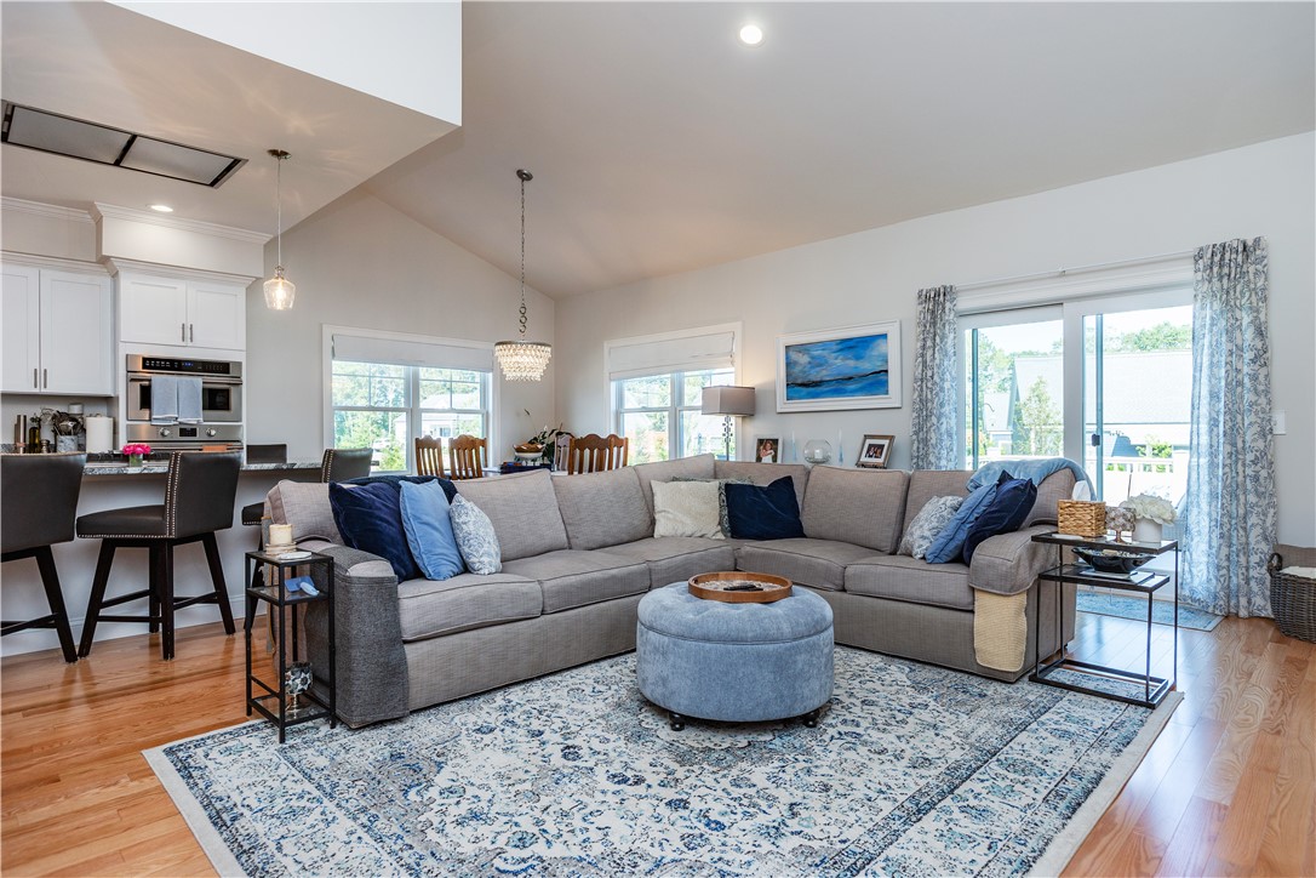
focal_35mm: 20
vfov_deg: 61.9
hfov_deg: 84.0
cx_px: 658
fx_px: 731
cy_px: 439
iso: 100
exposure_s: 1/20
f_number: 6.3
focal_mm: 20
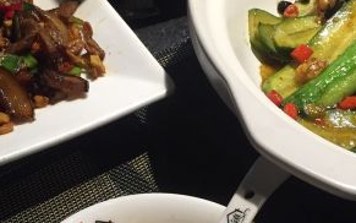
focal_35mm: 74
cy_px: 182
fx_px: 718
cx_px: 175
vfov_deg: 17.5
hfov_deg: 27.8
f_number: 2.2
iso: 64
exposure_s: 1/33
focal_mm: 4.15
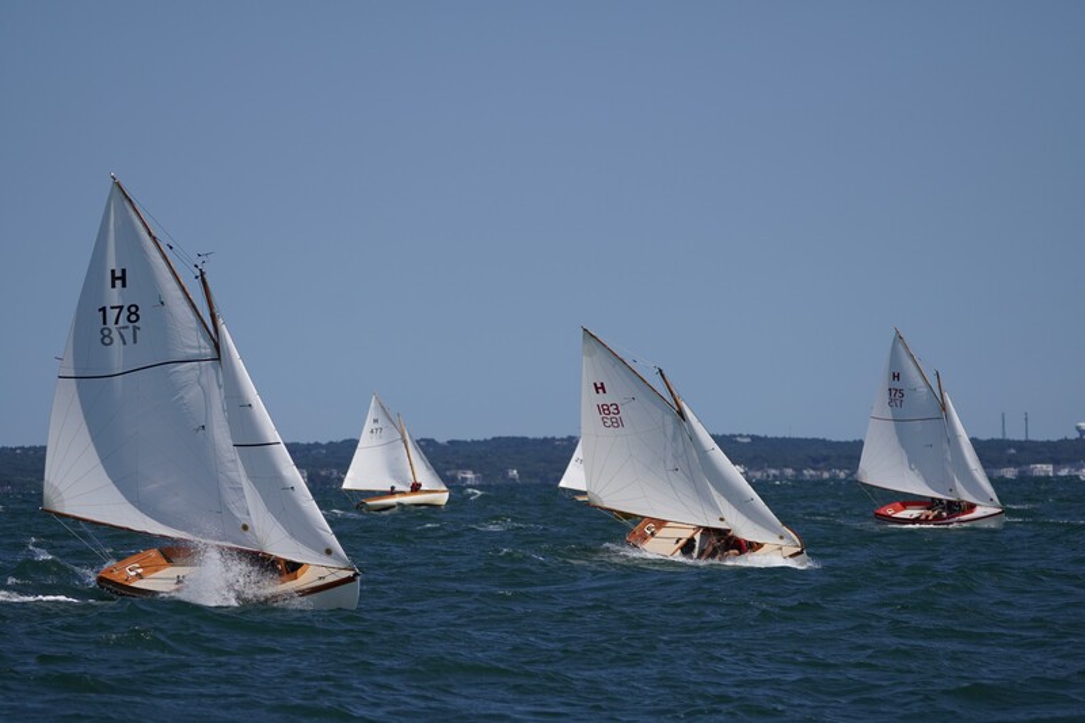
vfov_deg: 6.1
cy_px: 362
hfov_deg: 9.2
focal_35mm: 225
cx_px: 542
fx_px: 6779
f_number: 5
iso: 100
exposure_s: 1/1600
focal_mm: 150
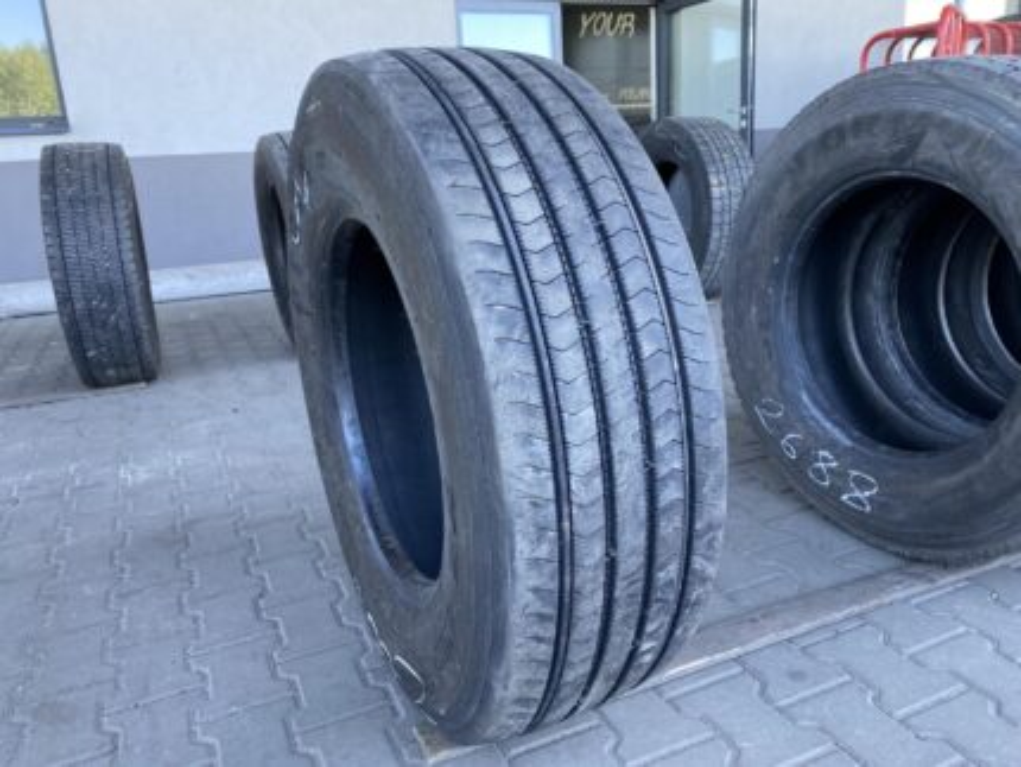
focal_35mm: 26
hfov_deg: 67.3
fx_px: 767
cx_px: 510
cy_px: 384
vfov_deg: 53.1
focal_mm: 4.25
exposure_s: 1/121
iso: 100
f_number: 1.8
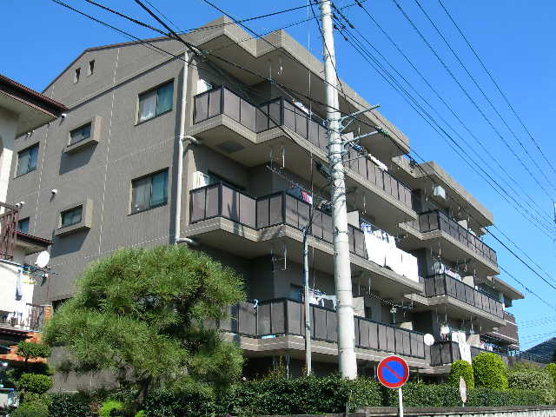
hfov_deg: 49.0
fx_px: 610
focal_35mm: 38
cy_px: 208
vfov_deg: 37.7
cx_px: 278
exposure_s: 1/280
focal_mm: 7.8
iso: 50
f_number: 4.8
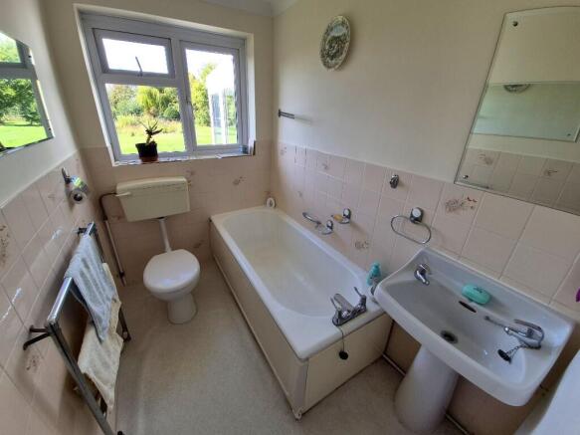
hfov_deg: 106.2
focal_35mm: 13
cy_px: 218
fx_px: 218
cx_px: 290
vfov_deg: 89.9
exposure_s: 1/258
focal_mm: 1.74
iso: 50
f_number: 2.2
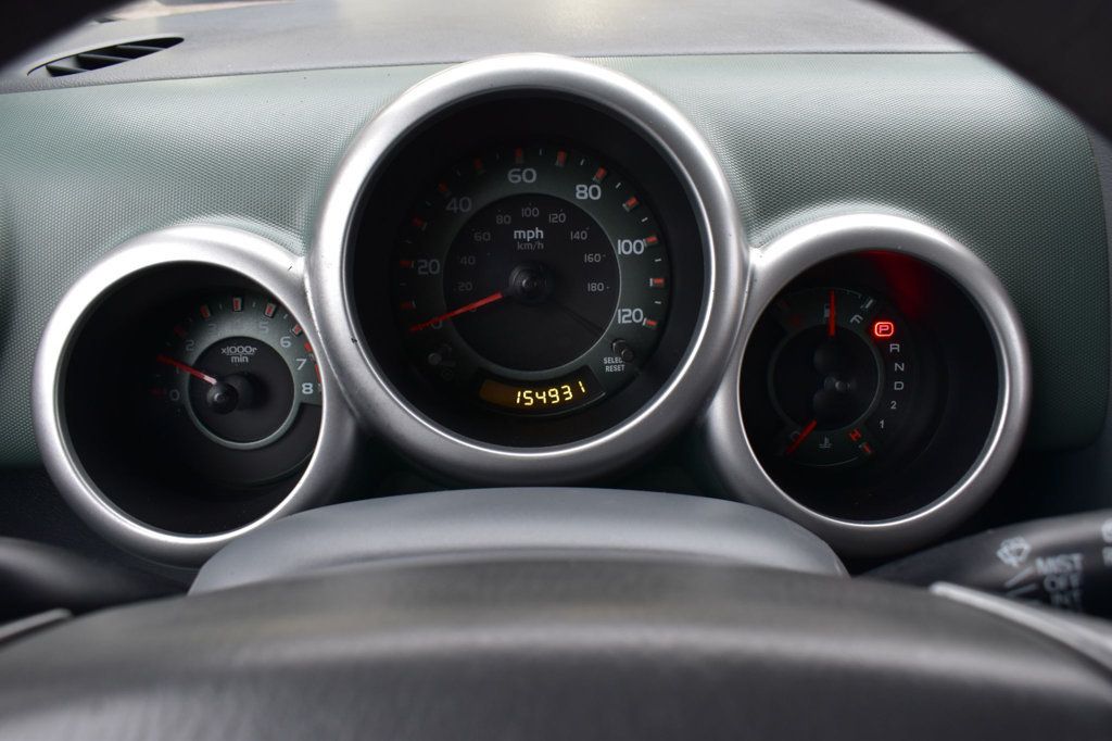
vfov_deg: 43.6
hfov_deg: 61.9
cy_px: 370
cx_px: 556
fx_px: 926
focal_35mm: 30
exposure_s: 1/15
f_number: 6.3
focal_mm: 20
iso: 560
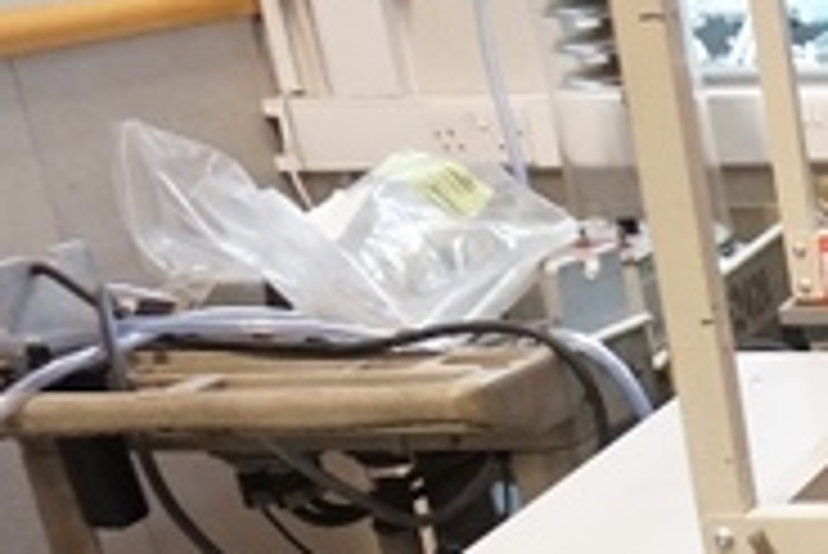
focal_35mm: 94
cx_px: 1521
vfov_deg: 13.6
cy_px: 869
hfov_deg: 17.3
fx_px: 2164
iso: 2500
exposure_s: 1/160
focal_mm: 16
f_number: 3.5
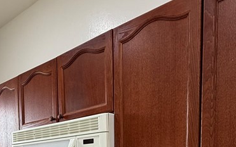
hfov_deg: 46.7
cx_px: 64
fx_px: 264
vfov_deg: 26.4
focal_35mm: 41
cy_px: 193
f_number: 2.2
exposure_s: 1/120
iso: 125
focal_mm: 2.22
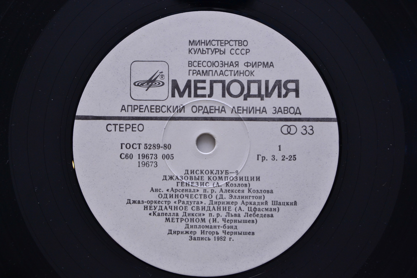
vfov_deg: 13.0
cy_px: 139
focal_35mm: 105
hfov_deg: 19.5
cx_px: 208
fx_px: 1216
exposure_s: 1/200
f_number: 7.1
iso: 800
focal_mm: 70
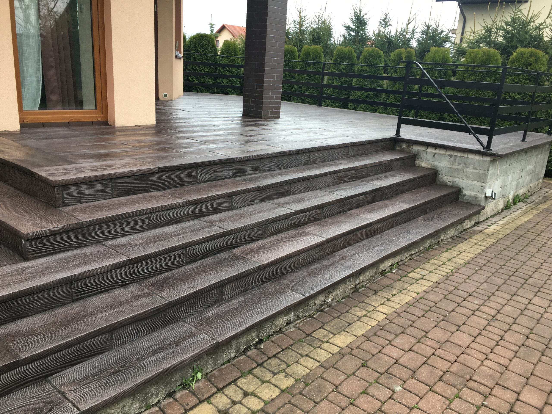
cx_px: 276
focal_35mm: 29
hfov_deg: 61.7
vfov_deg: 48.2
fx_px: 462
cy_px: 207
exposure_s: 1/50
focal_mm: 4.15
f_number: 2.2
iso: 25
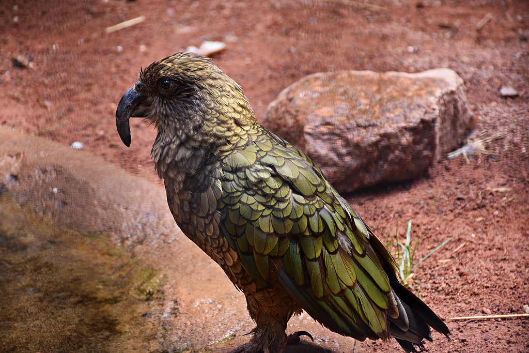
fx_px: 2315
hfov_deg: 13.0
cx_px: 264
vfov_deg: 8.7
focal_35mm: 158
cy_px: 176
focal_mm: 105
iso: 400
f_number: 5.6
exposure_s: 1/125
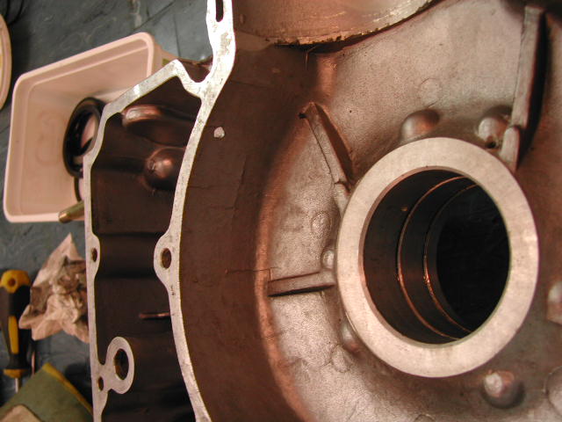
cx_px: 281
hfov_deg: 49.0
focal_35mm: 38
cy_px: 211
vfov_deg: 37.7
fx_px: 617
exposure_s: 1/30.1
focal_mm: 8
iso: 145
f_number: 2.8
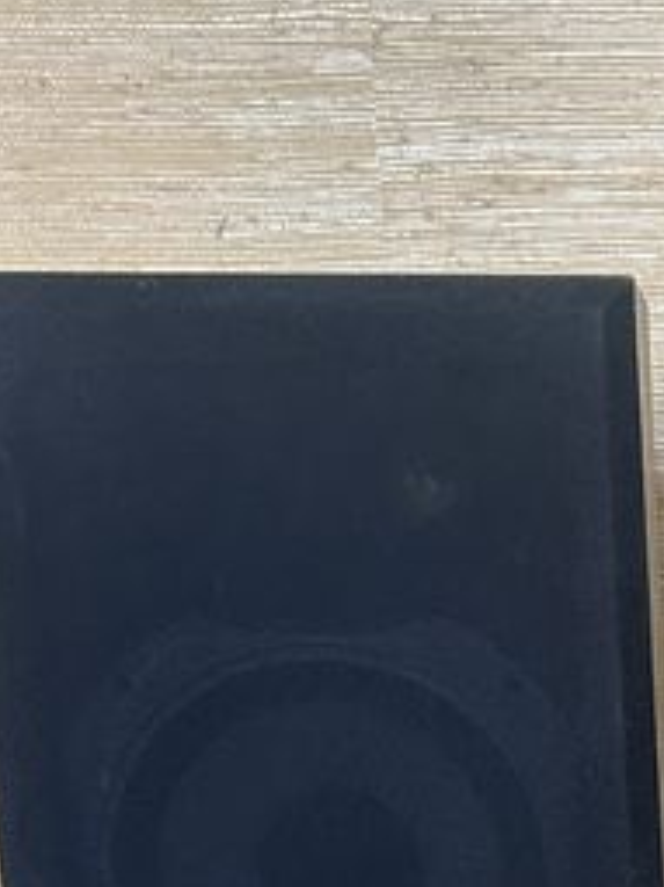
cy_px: 1273
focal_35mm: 102
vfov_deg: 17.6
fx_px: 2611
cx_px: 1012
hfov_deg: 13.6
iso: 125
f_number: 1.5
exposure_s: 1/65
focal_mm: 5.7
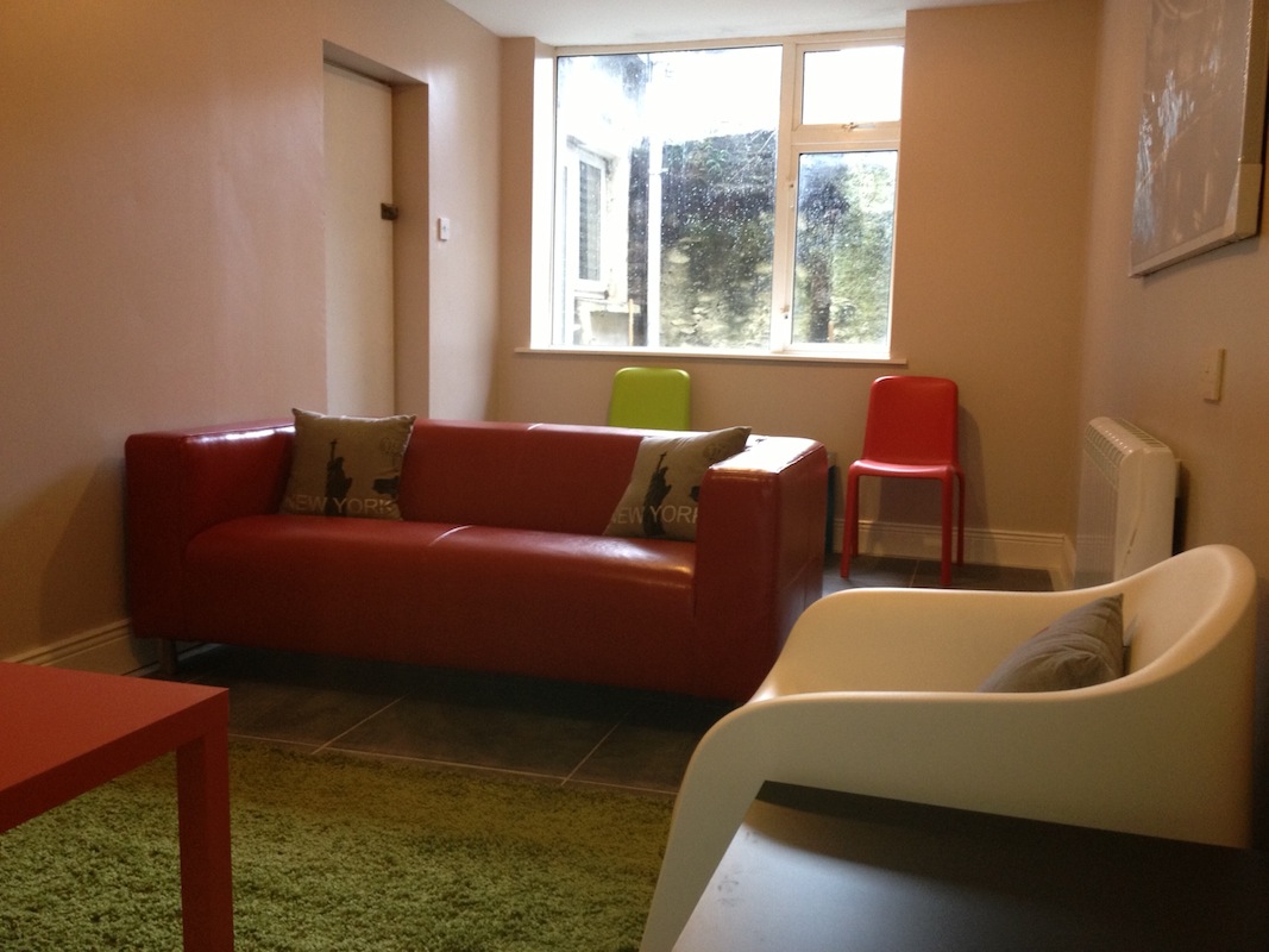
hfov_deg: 52.6
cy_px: 476
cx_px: 634
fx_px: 1283
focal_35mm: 35
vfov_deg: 40.7
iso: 160
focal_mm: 4.28
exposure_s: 1/20
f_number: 2.4
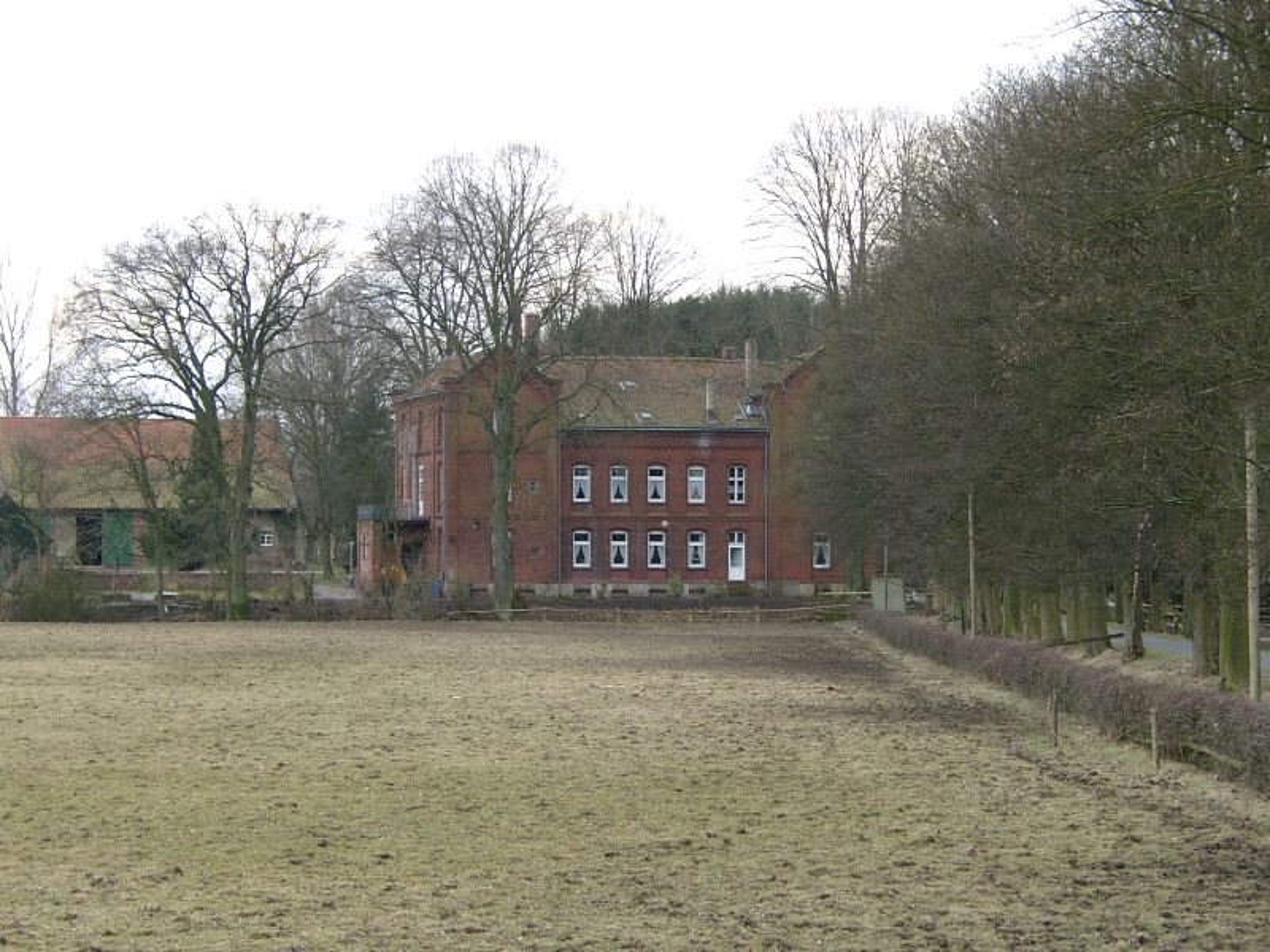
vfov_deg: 14.8
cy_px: 476
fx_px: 3669
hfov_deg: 19.6
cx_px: 635
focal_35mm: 100
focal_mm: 20.74
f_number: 2.8
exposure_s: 1/108
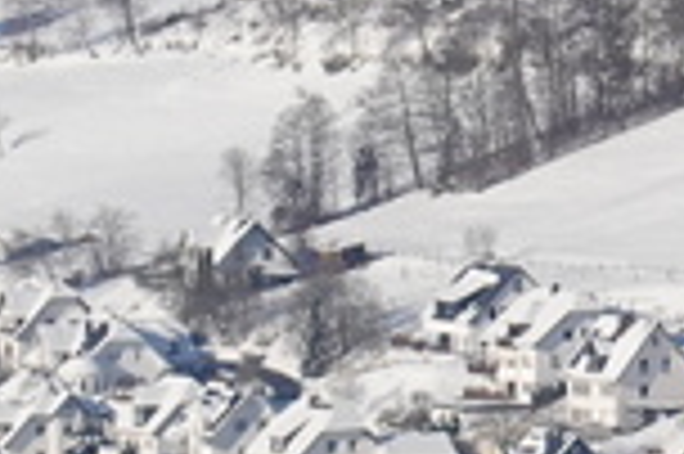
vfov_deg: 1.3
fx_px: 19757
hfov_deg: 2.0
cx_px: 868
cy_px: 333
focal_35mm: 1041
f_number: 5
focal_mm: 72
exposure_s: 1/1000
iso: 100
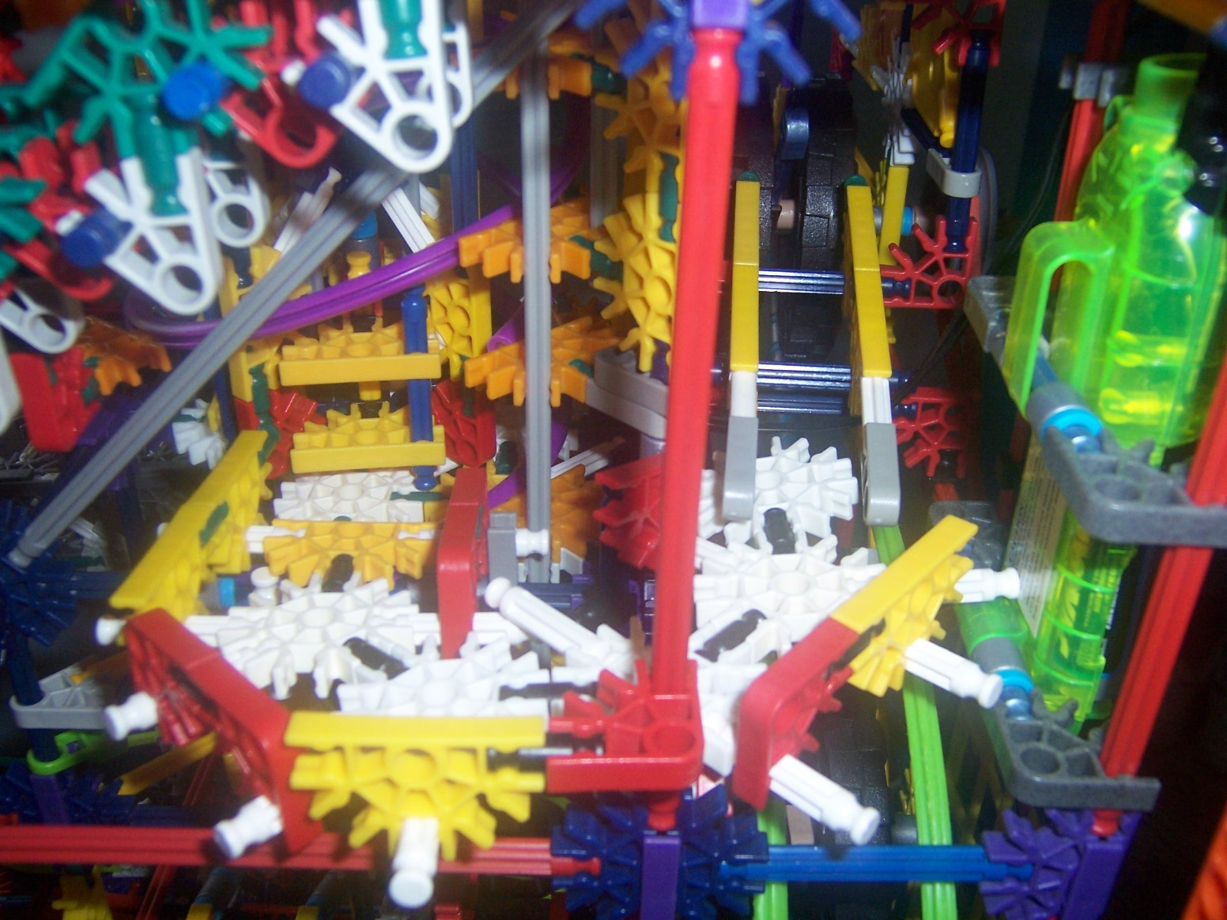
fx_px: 1170
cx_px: 614
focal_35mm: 33
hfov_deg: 55.4
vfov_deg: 42.9
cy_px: 460
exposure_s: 1/60
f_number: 2.8
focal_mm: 5.5
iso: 140
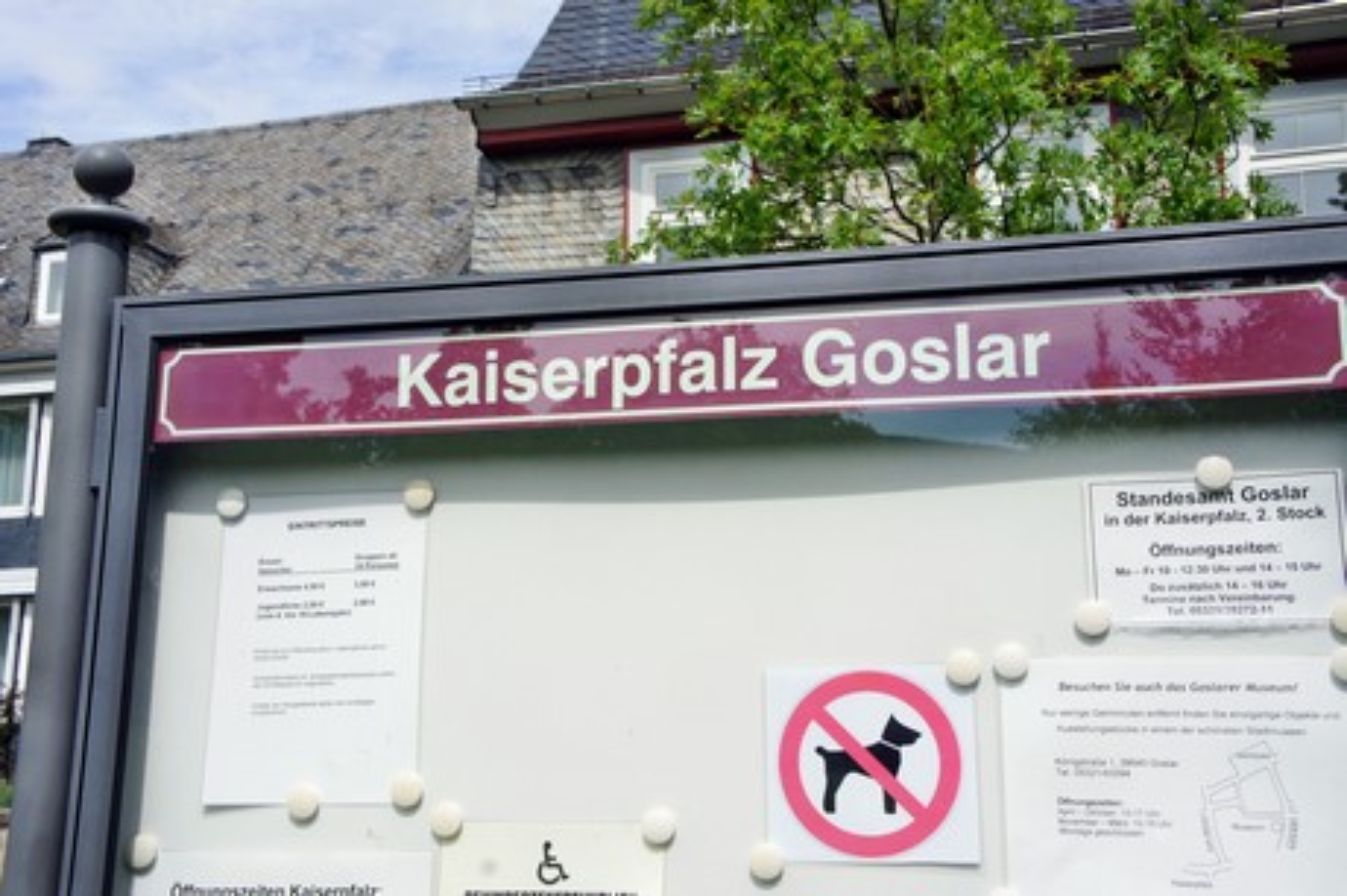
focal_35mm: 42
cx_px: 674
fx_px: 1570
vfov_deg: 31.8
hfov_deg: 46.4
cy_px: 448
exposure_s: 1/200
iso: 200
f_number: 13
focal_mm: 28
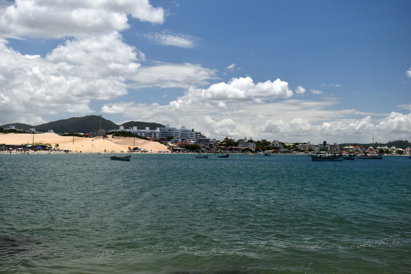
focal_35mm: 44
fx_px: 497
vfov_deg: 30.8
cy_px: 137
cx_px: 206
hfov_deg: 45.0
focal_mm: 29
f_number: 6.3
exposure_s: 1/1600
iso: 400
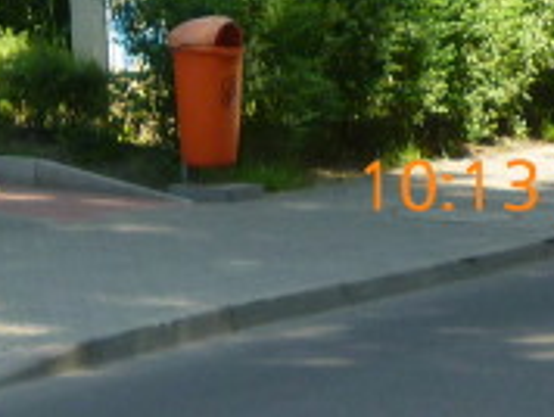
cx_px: -330
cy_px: -747
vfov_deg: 8.3
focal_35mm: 157
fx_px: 2516
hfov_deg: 11.9
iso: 100
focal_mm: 5
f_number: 3.3
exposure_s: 1/200
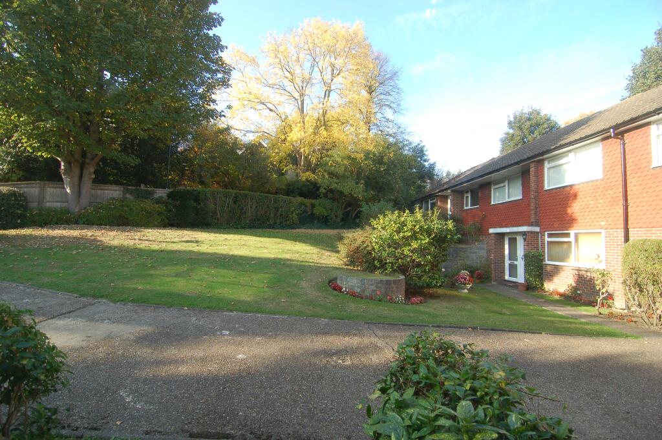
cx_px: 331
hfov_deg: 95.0
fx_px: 303
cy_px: 220
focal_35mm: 16
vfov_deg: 72.0
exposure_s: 1/100
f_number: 5
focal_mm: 11
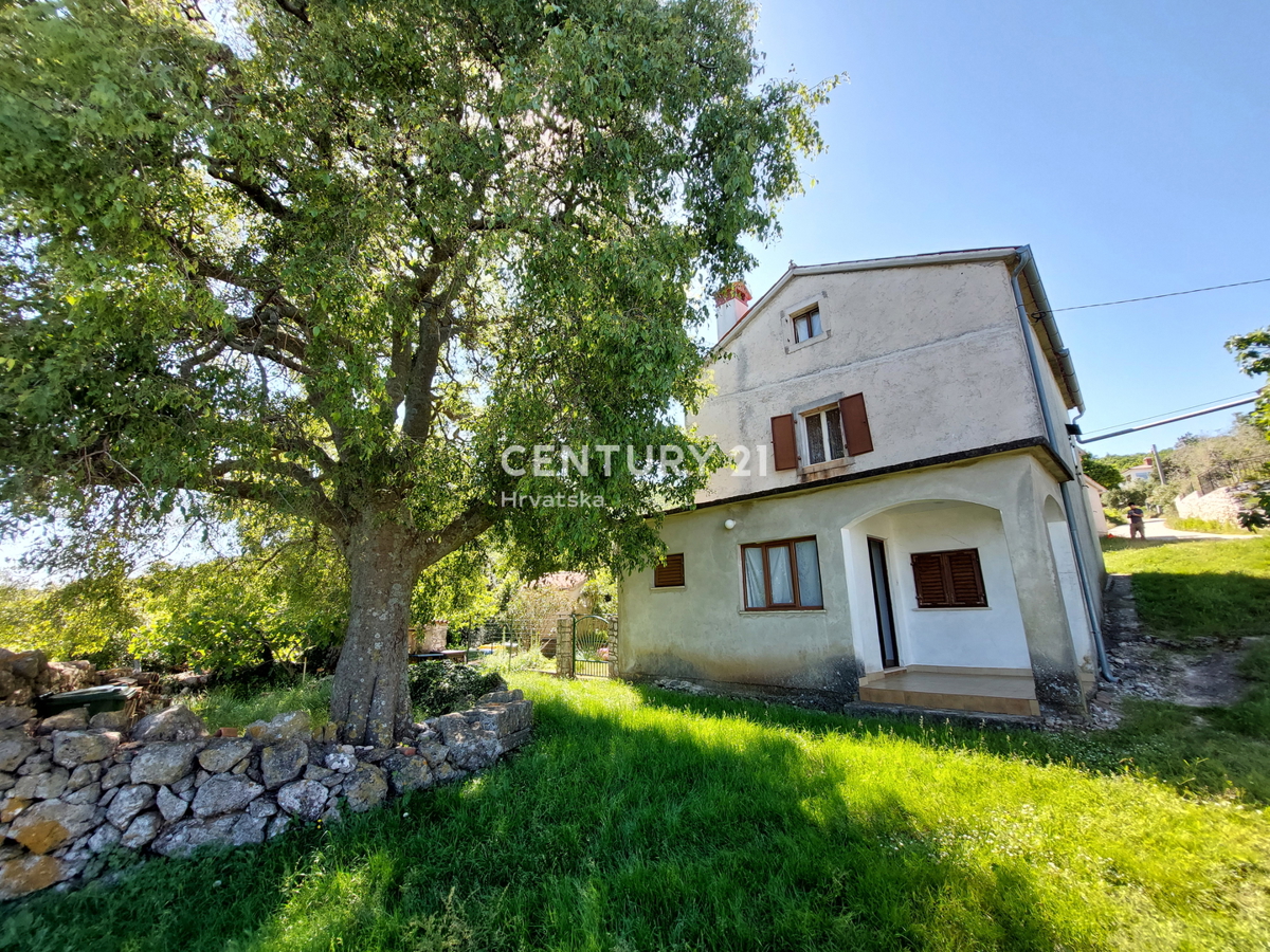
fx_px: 477
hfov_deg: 106.2
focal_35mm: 13
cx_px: 635
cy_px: 476
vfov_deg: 89.9
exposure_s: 1/242
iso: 50
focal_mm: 1.74
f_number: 2.2
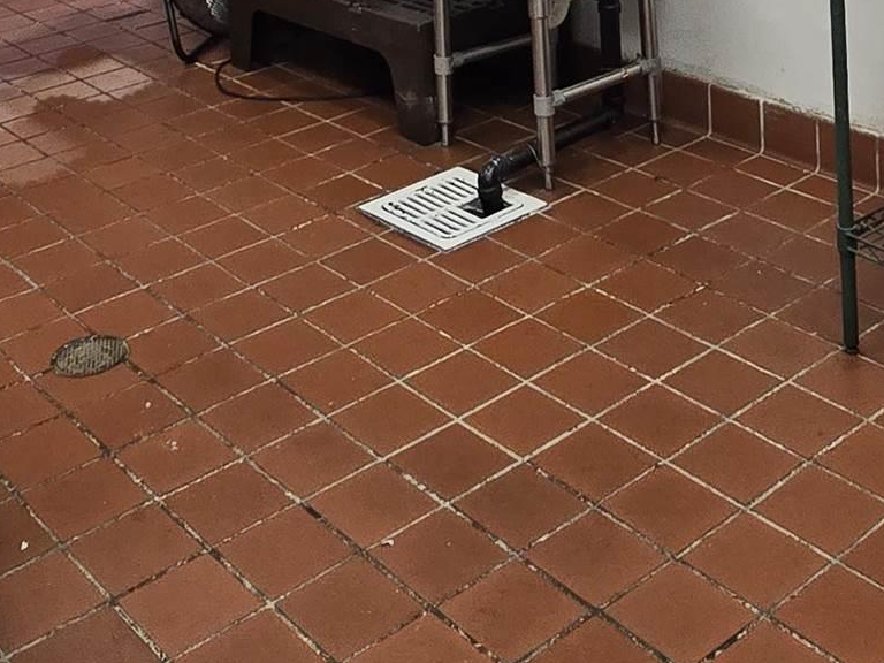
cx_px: 435
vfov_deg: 22.7
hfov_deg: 36.8
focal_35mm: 52
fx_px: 1328
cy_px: -337
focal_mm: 2.2
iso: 200
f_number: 2.2
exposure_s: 1/60
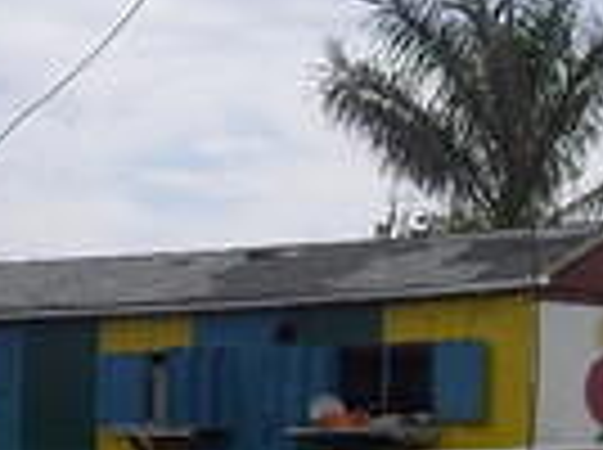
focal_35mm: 172
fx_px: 2991
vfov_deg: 8.6
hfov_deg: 11.5
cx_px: 81
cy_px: 202
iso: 80
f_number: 4.8
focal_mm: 6
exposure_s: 1/1250
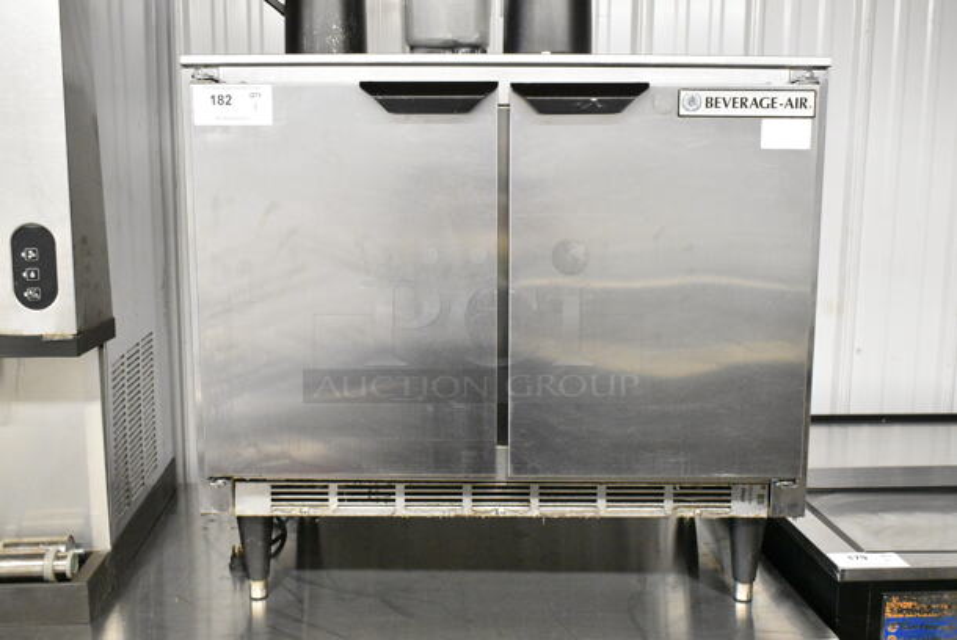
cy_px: 320
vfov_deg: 35.6
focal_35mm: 38
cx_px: 478
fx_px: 998
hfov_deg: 51.2
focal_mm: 25
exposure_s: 1/250
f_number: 6.3
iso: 6400
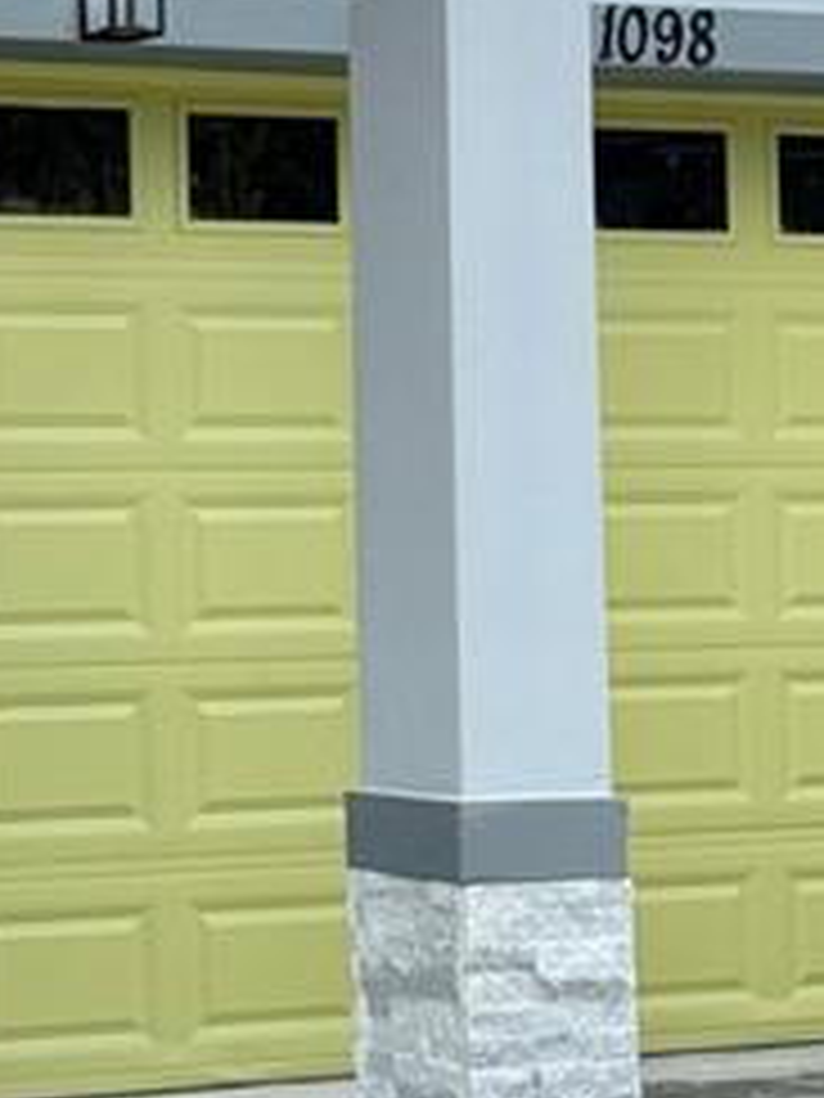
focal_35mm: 118
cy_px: 369
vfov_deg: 16.7
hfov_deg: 12.2
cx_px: -261
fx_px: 3745
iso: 100
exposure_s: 1/3279
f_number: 1.78
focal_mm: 6.76
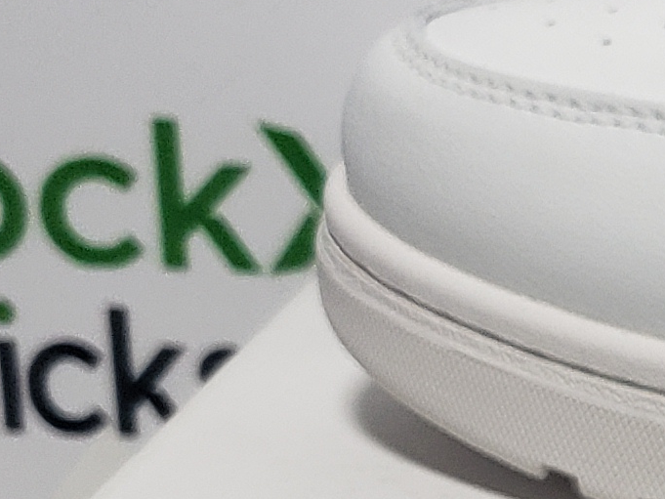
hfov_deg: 11.4
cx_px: 1382
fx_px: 2959
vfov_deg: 9.3
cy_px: 821
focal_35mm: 154
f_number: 1.5
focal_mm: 4.3
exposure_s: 1/640
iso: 50
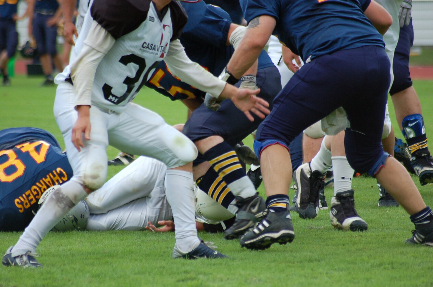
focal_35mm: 405
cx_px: 216
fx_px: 4862
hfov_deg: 5.1
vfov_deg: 3.4
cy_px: 144
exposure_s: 1/500
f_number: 5.6
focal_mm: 270
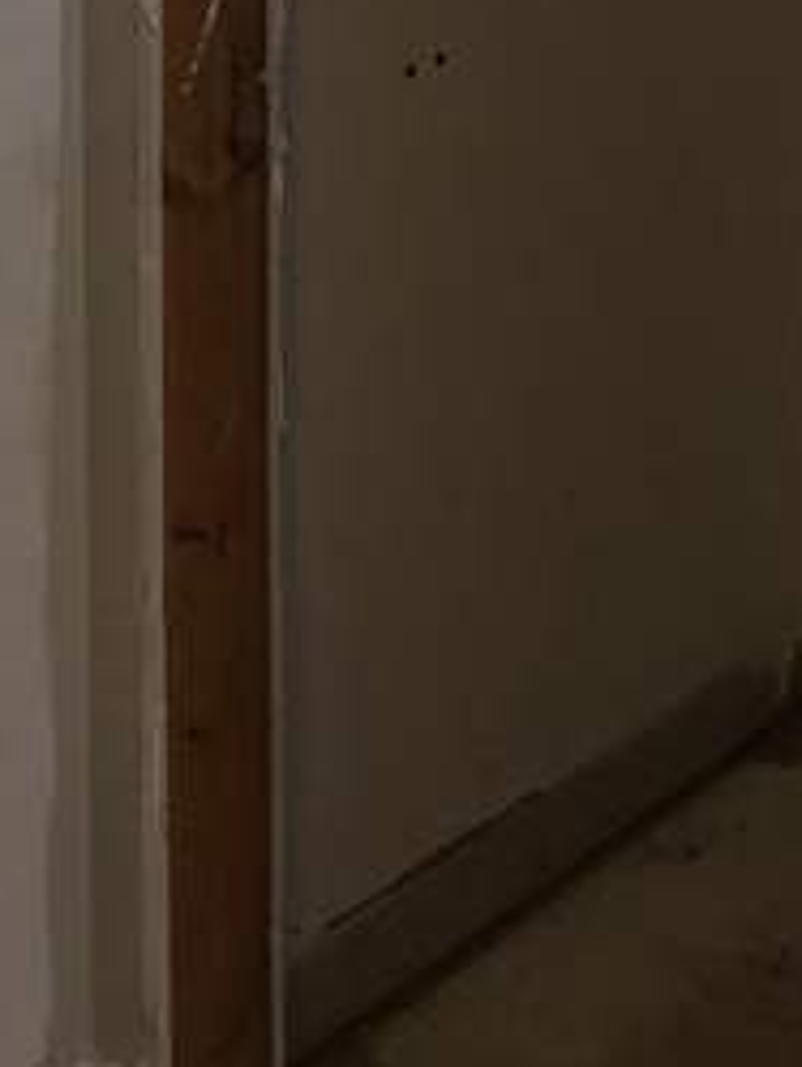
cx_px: 643
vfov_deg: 15.8
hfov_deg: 12.8
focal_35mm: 115
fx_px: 3549
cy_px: -506
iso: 100
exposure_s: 1/13
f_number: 1.8
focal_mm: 3.99
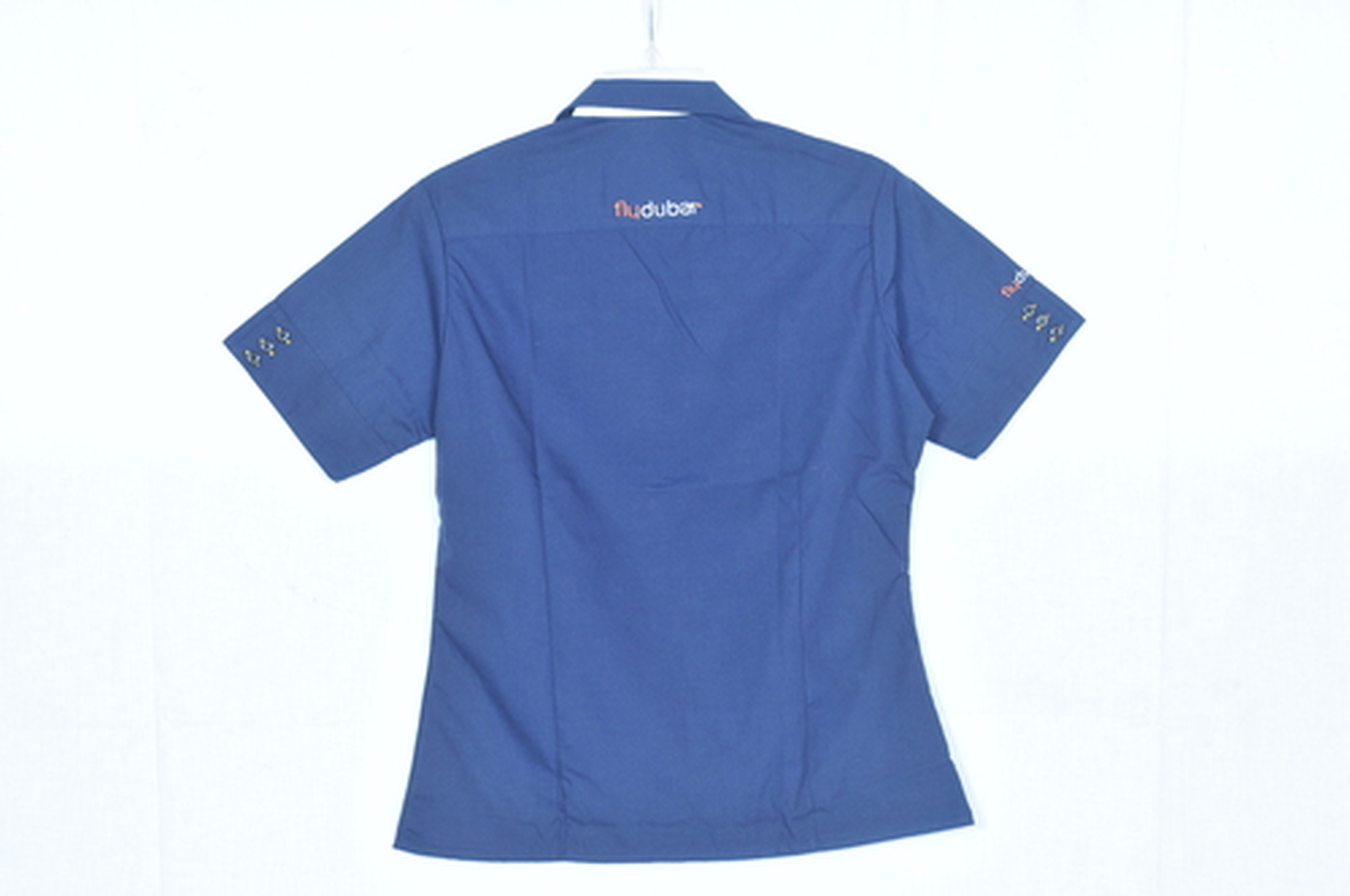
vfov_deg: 18.1
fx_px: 2809
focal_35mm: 75
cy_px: 448
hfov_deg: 27.0
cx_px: 675
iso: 200
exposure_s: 1/160
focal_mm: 50
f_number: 5
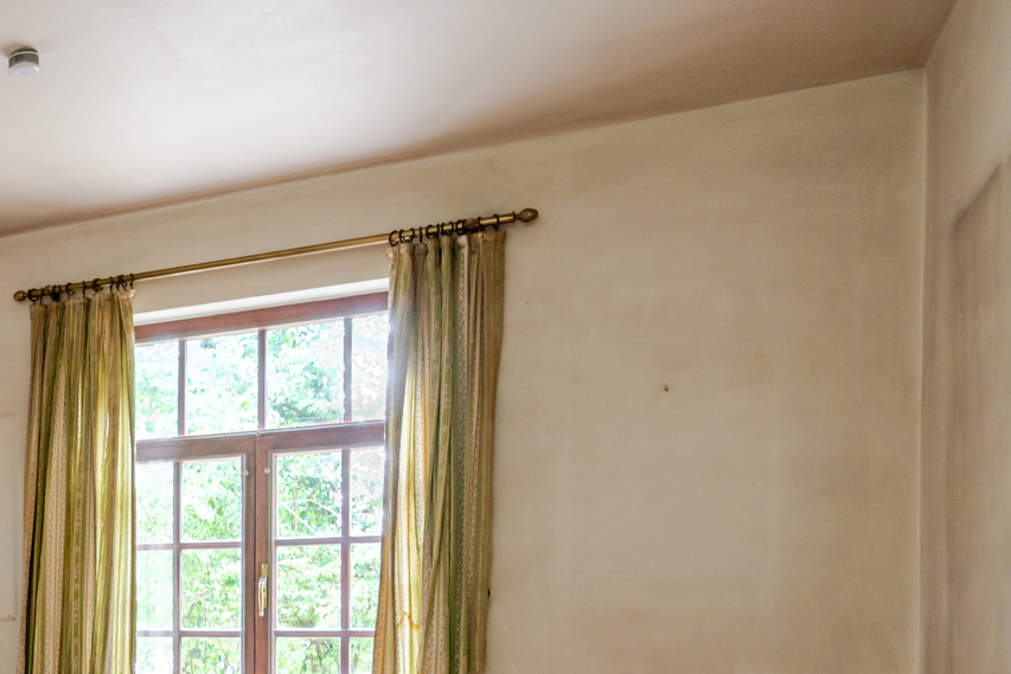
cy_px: 643
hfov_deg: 32.5
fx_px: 1264
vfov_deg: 28.4
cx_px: -309
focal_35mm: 45
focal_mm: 16
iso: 250
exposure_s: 1/10
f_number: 11
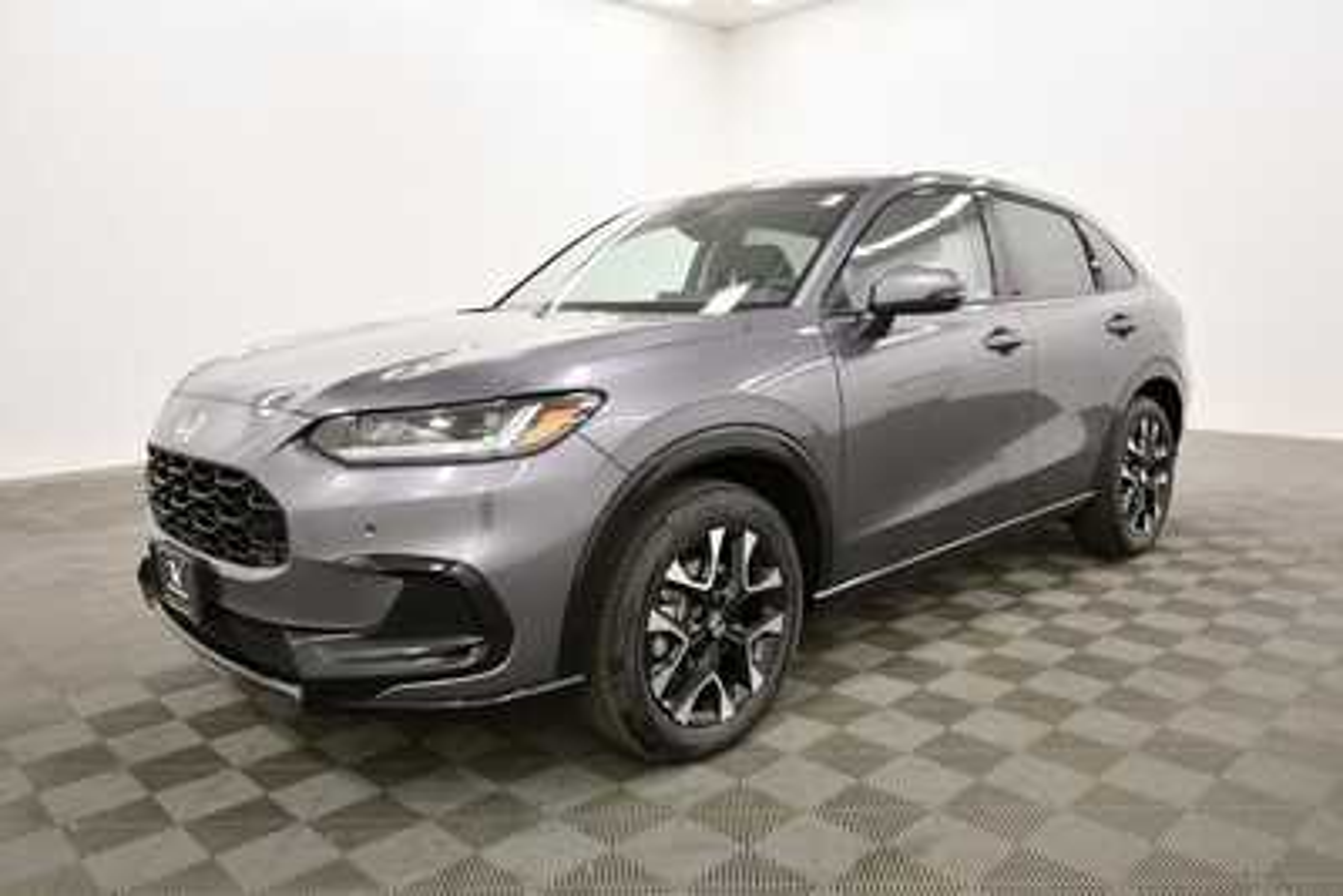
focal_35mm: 27
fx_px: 1008
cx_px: 672
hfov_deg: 67.4
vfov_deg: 48.0
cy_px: 448
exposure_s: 1/125
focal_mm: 18
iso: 1100
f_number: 5.3
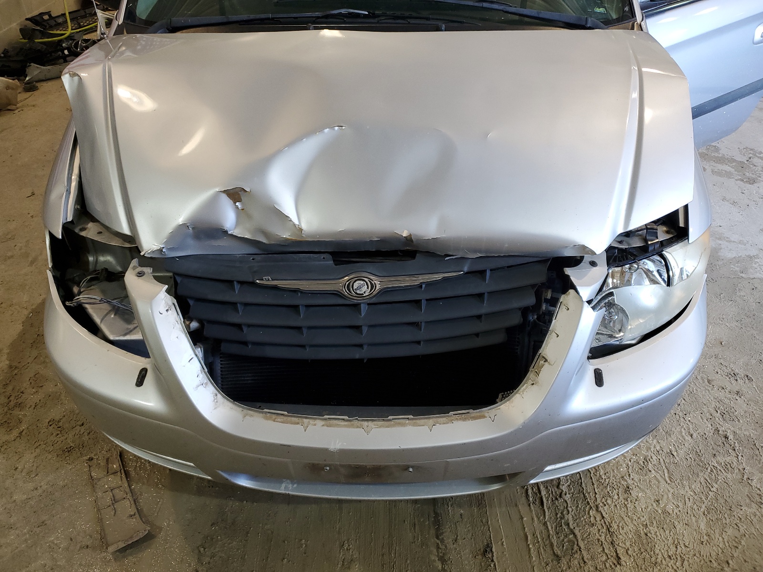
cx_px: 382
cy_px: 286
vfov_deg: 53.1
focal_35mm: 26
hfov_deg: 67.3
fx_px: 573
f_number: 1.5
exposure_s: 1/60.2
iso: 86
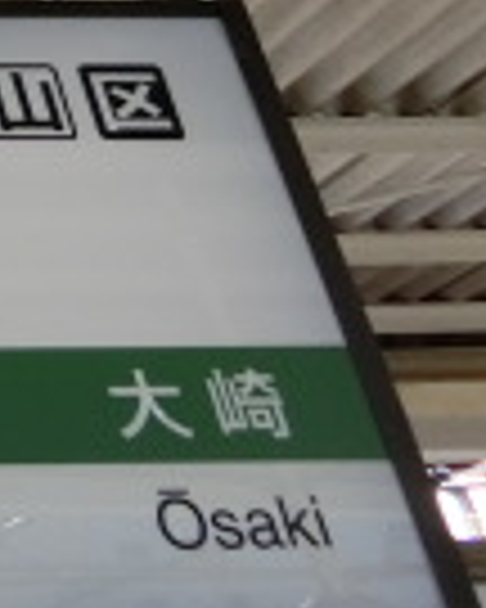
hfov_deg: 10.5
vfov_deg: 15.7
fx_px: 2086
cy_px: -189
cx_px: -846
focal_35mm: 116
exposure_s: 1/125
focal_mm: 4.5
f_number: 3.5
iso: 80
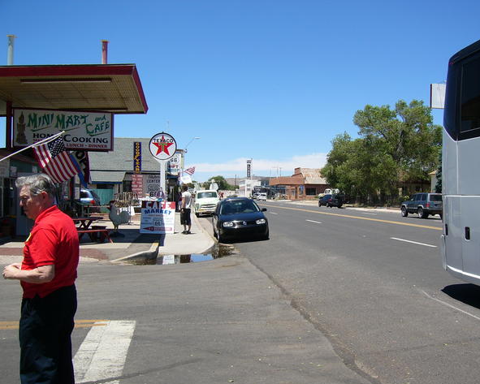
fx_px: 526
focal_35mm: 37
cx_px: 253
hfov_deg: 49.1
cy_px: 194
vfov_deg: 40.1
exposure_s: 1/160
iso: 50
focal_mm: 5.8
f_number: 8
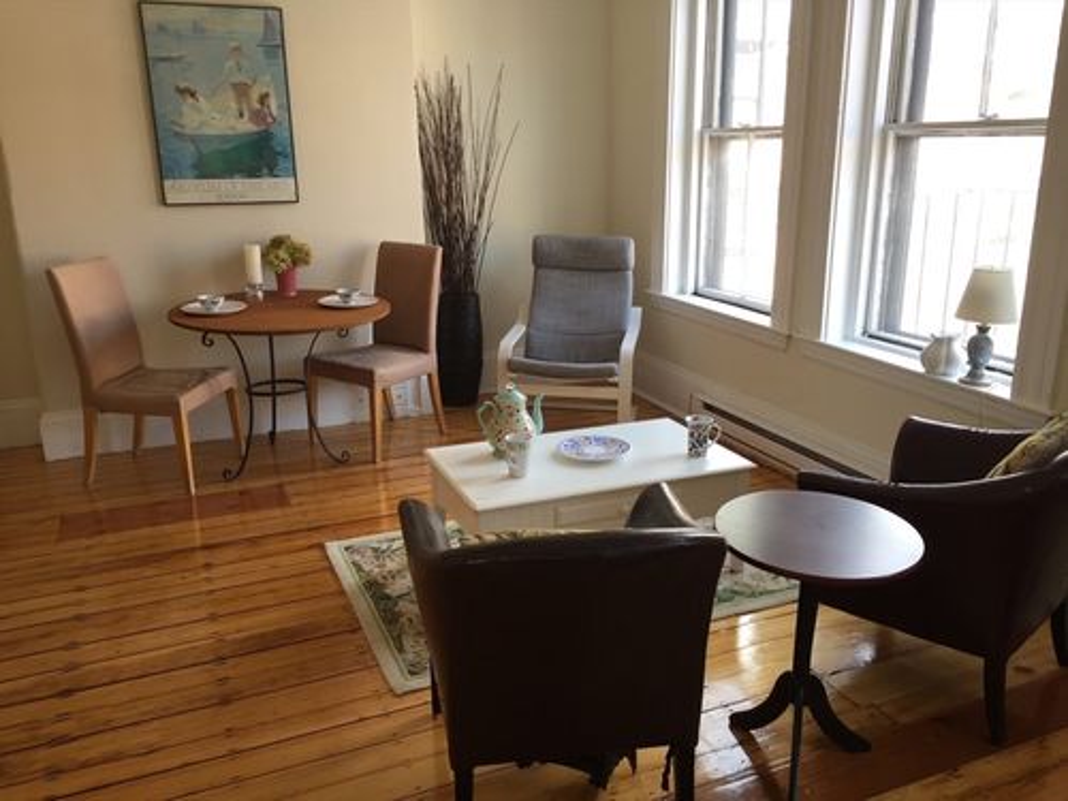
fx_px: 895
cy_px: 400
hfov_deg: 61.7
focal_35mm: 29
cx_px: 534
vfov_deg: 48.2
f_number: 2.2
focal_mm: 4.15
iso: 32
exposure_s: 1/40
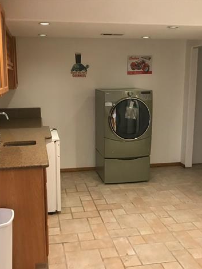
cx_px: 93
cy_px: 135
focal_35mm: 38
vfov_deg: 49.0
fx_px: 296
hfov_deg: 37.7
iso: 80
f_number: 1.8
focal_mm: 3.99
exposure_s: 1/15
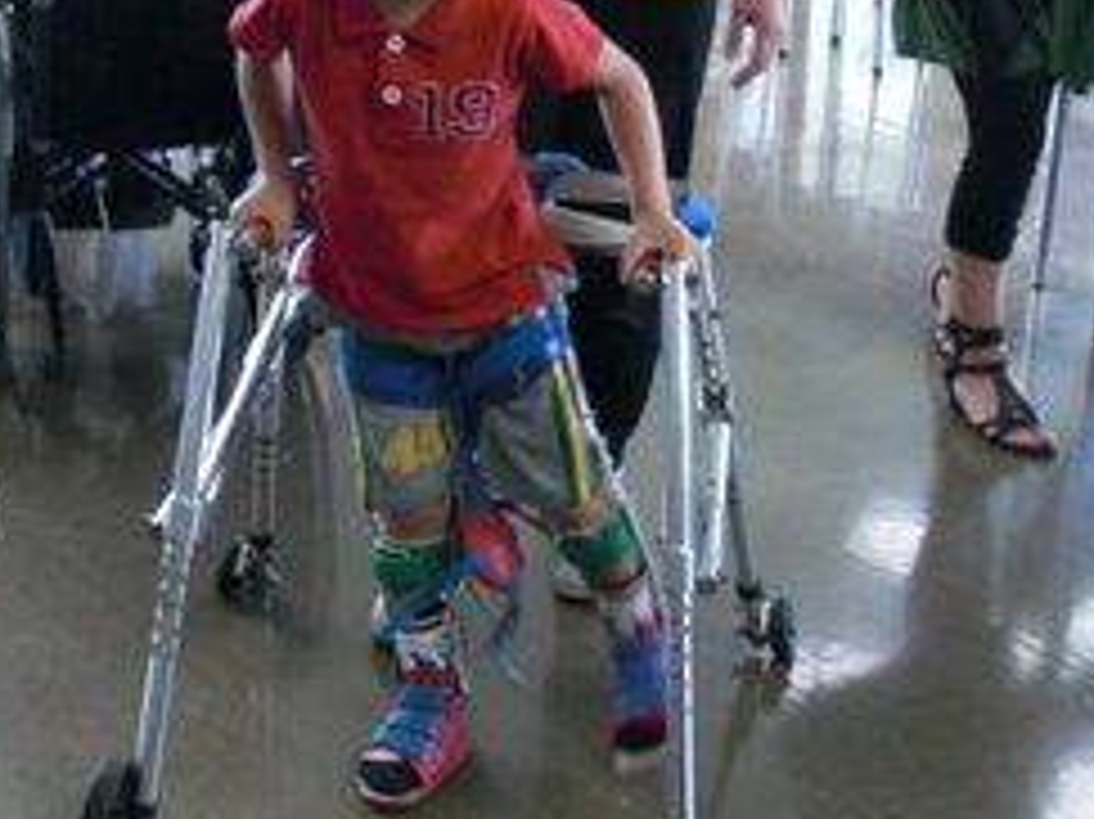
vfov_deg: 19.8
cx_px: 486
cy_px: 232
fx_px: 2338
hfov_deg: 26.3
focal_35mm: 74
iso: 200
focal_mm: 6.3
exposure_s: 1/20
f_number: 2.8
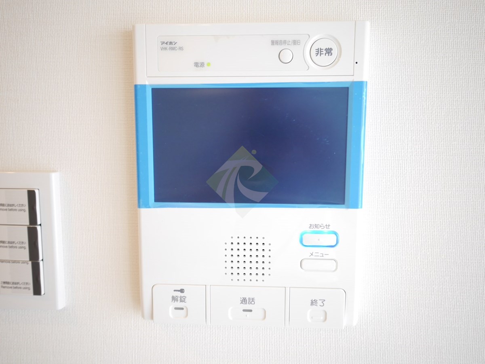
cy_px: 182
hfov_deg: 63.4
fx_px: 392
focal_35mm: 28
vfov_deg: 49.7
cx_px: 242
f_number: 4
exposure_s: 1/60
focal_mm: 14
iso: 640
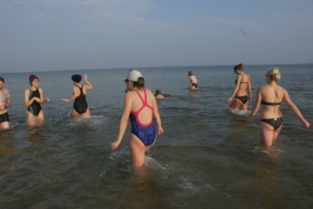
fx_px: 235
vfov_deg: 48.0
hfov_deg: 67.4
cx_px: 156
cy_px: 104
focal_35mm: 27
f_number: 11
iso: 400
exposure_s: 1/1000
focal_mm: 18
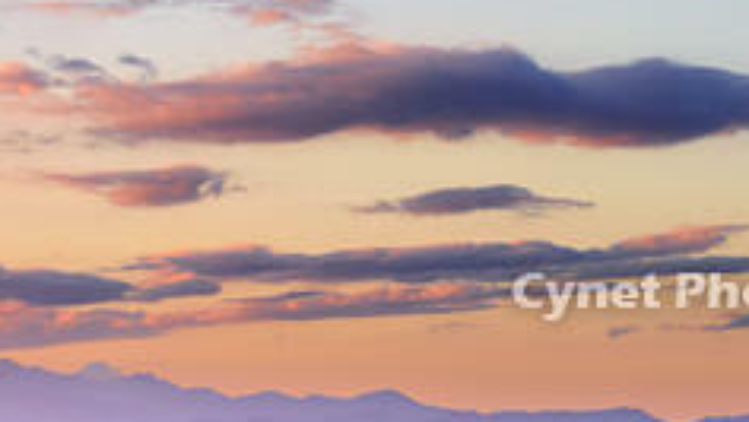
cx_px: 690
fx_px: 4232
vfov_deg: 5.7
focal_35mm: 213
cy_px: 282
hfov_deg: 10.1
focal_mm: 80
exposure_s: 1/20
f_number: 9.5
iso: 64
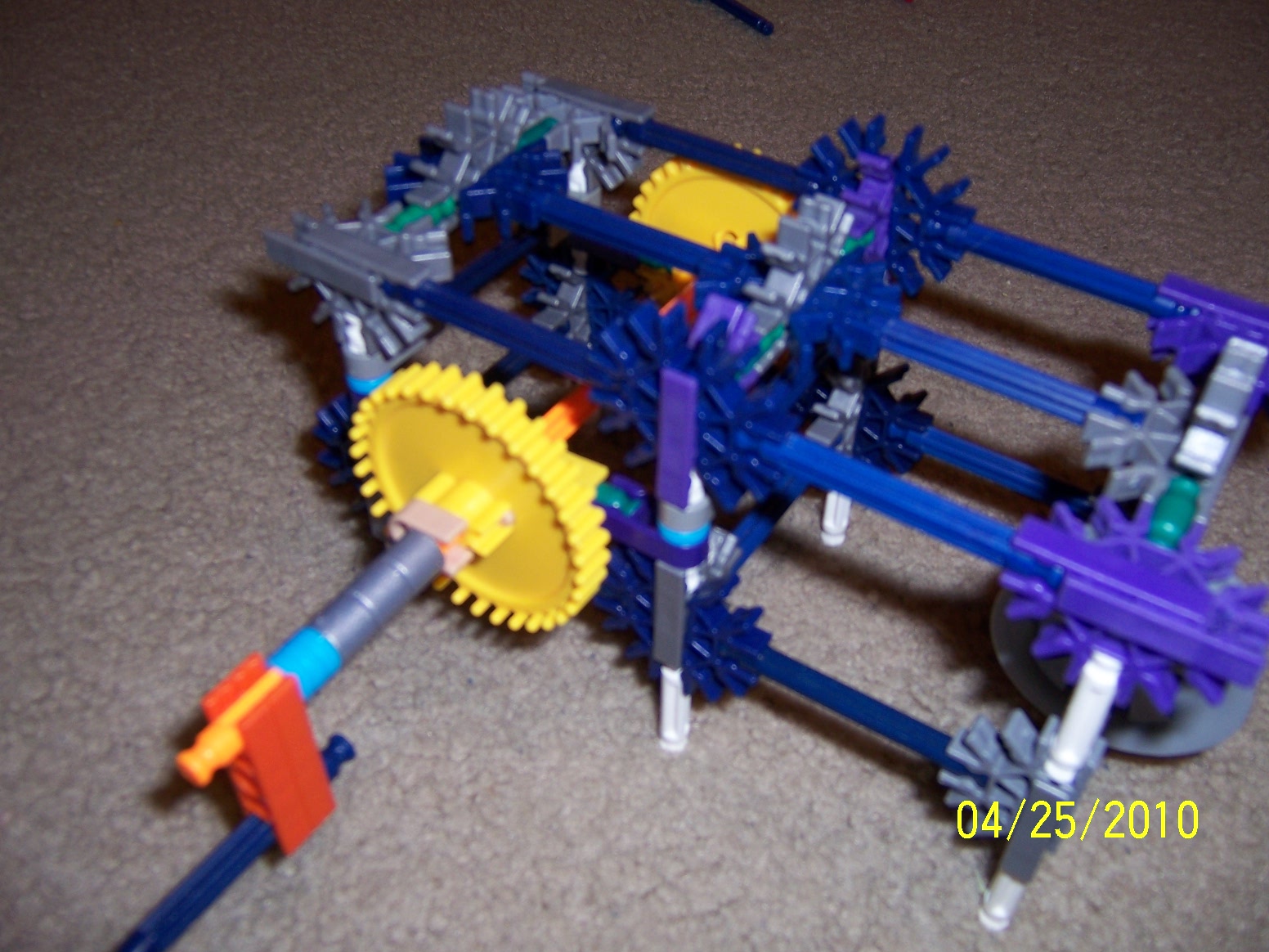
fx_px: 1210
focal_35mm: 33
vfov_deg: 42.9
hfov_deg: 55.4
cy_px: 476
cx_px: 634
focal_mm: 5.5
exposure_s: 1/60
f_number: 2.8
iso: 80
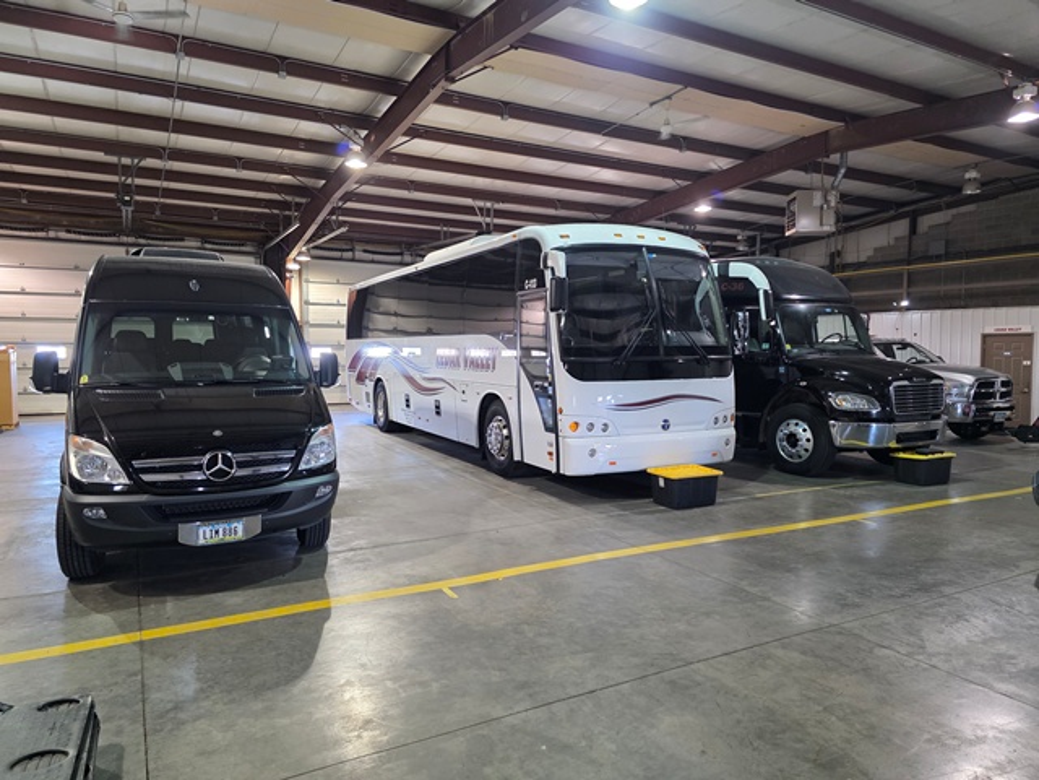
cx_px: 520
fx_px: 690
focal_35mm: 23
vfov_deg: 58.9
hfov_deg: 73.9
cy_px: 390
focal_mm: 6.3
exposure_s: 1/120
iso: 500
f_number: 1.7
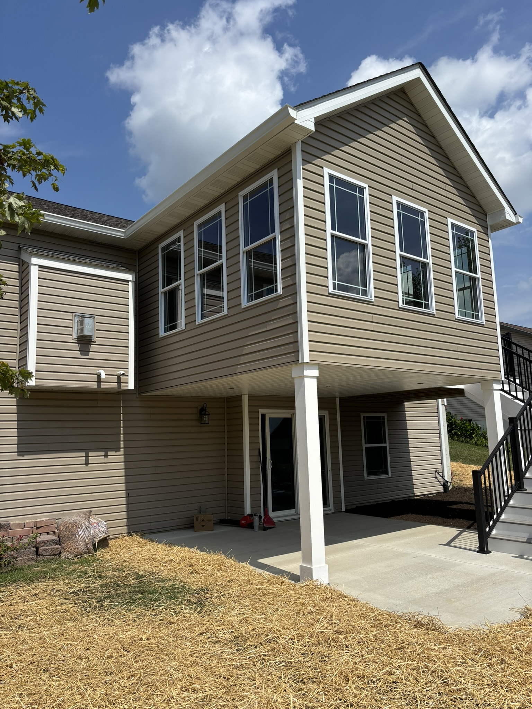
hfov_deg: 53.1
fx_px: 533
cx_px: 266
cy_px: 354
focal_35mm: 26
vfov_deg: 67.3
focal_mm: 5.96
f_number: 1.6
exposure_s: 1/5952
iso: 50
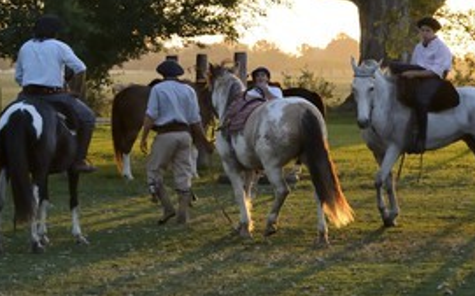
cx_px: 300
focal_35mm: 174
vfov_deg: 7.5
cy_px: 100
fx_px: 2251
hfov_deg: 12.0
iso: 1600
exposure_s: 1/500
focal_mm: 110
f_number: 10
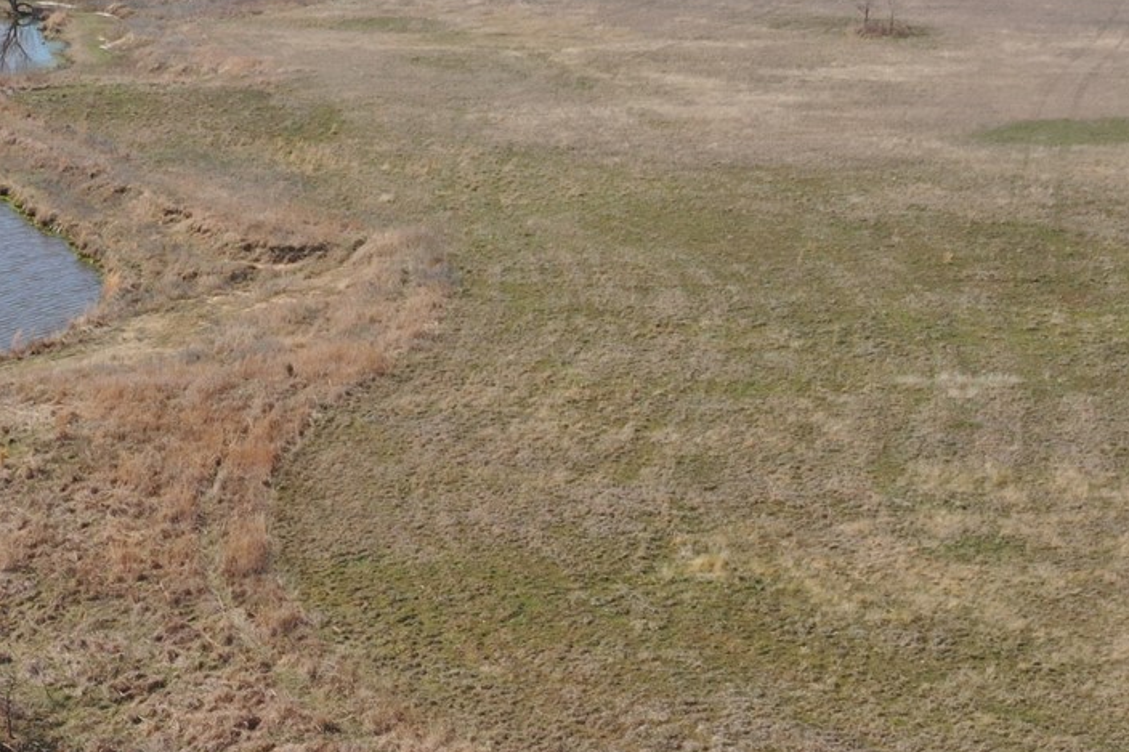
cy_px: 657
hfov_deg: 24.8
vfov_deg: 16.7
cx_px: 308
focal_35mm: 81
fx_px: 2539
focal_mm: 10.26
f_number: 11
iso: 100
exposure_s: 1/120
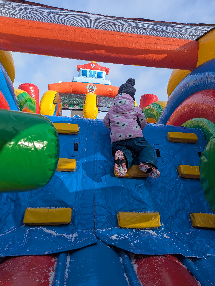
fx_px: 198
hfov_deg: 56.9
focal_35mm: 24
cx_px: 108
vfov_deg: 71.5
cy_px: 143
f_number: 1.85
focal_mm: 6.81
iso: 37
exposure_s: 1/1217
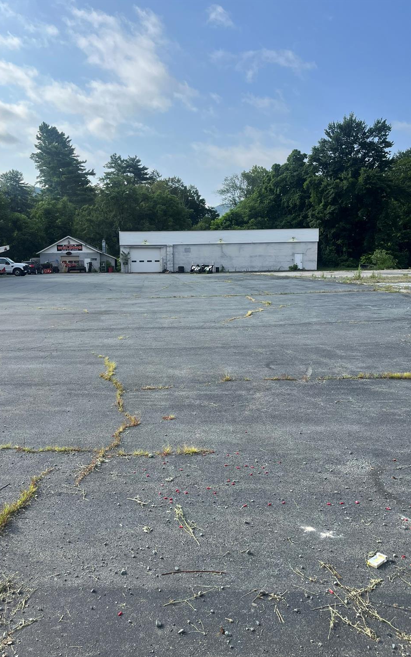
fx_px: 502
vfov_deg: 66.5
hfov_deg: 44.3
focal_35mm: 28
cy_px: 333
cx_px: 162
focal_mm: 5.1
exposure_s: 1/2688
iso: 50
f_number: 1.6
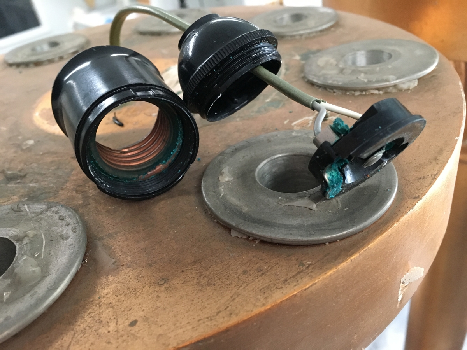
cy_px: 175
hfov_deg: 61.7
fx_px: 391
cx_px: 234
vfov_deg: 48.2
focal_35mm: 29
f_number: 2.2
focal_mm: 4.15
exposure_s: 1/25
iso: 200
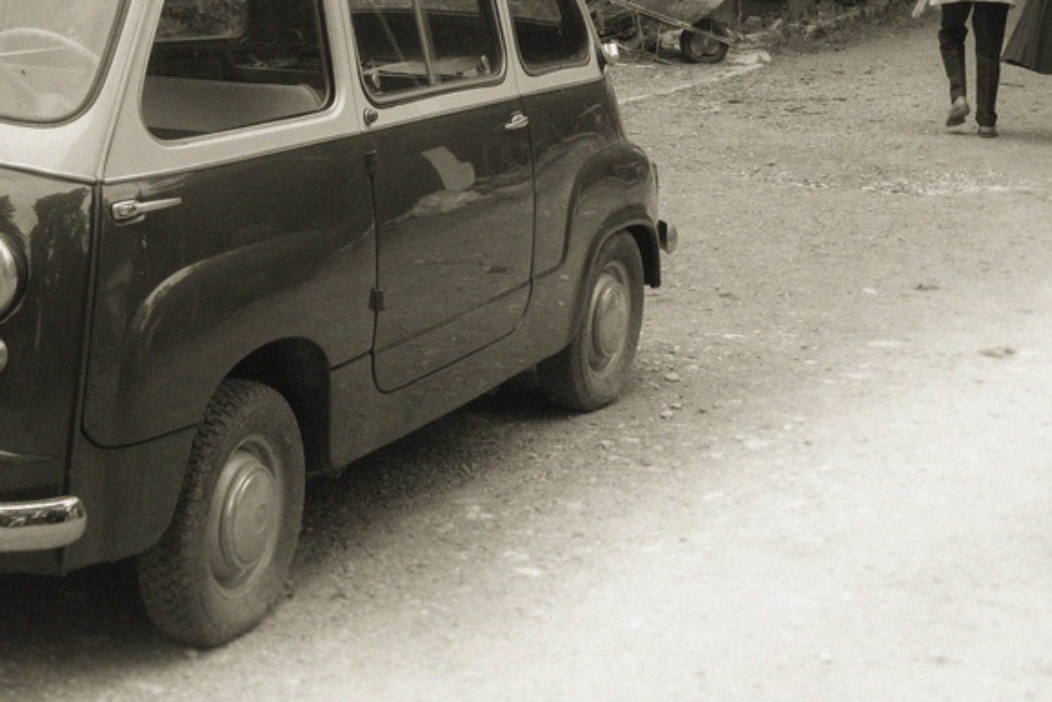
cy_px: 125
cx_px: 363
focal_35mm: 69
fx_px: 2016
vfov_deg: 19.5
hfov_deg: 29.1
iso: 200
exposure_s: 1/60
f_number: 9
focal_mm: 26
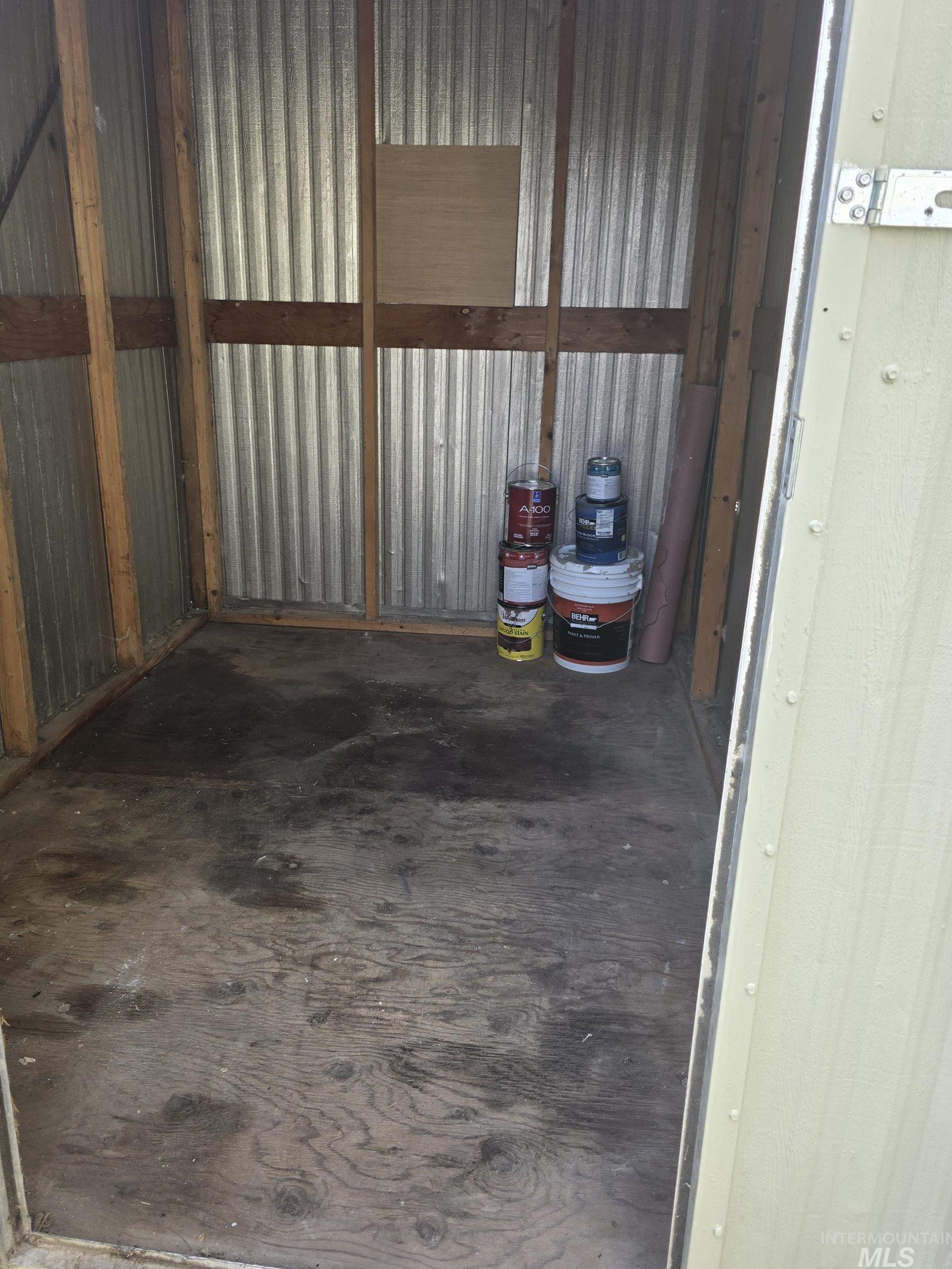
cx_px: 442
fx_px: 917
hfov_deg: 54.8
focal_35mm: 25
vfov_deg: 69.4
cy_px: 611
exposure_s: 1/180
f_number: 1.7
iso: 50
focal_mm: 6.3
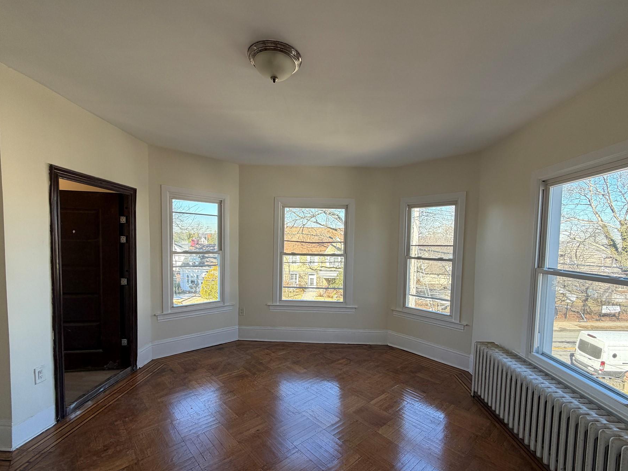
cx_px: 323
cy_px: 258
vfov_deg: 77.9
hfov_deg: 94.5
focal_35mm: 16
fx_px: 290
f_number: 2.2
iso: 80
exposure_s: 1/121
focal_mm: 2.22
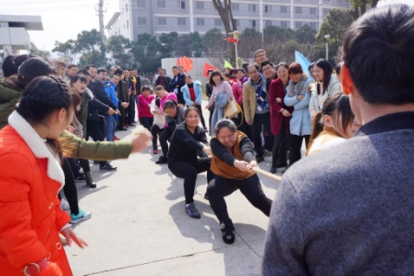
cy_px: 138
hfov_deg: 61.9
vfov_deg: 43.6
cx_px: 207
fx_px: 345
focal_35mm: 30
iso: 100
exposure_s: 1/100
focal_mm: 20
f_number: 11
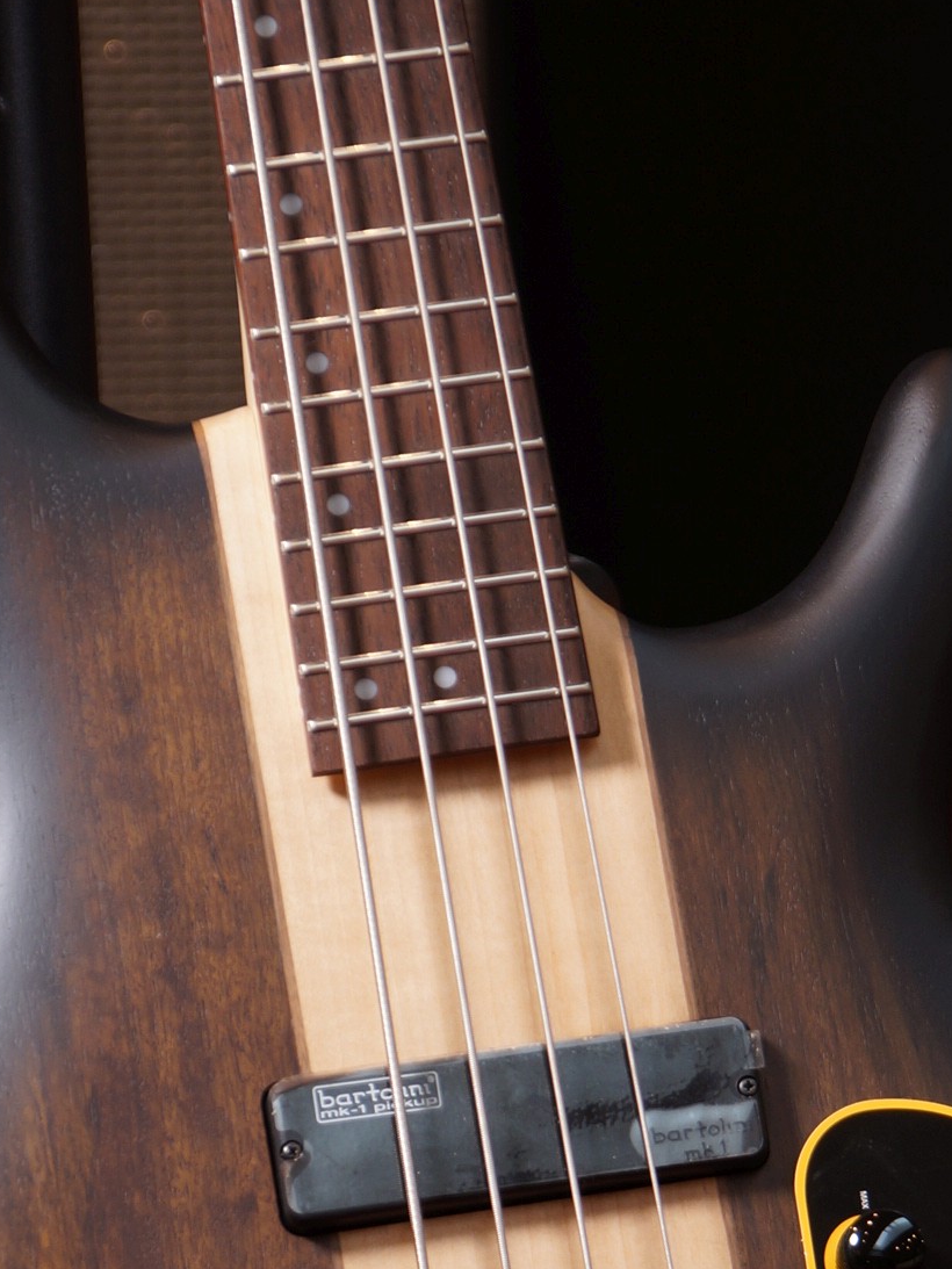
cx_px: 438
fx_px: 13235
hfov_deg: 4.1
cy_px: 926
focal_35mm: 361
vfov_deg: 5.5
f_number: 5.6
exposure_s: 1/10
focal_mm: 100
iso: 100
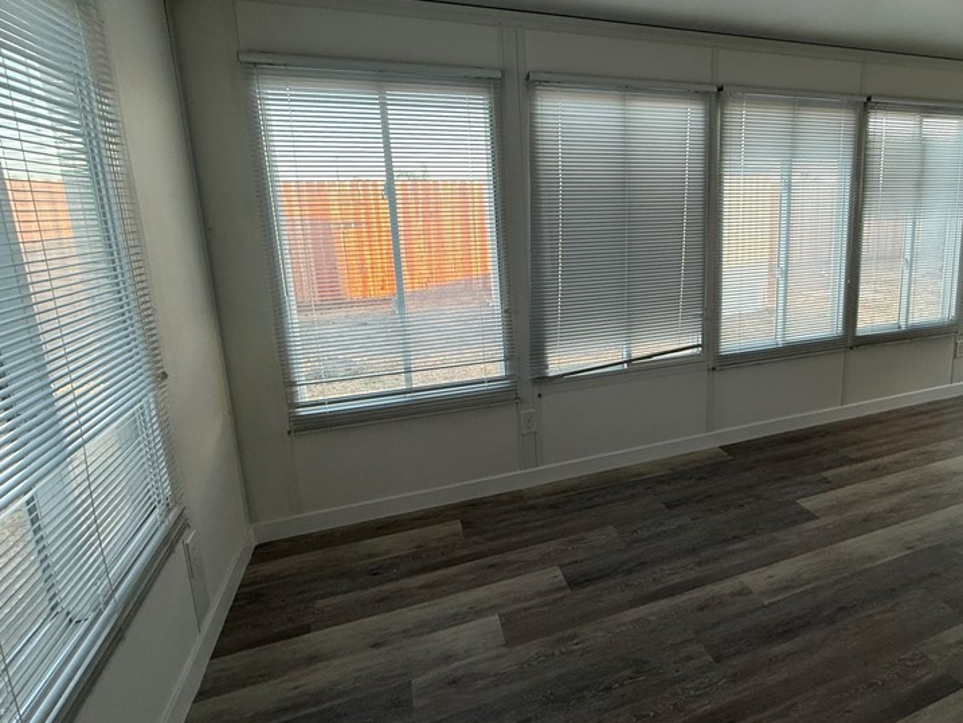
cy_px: 306
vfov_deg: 65.6
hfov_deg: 79.8
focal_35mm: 20
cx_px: 619
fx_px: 556
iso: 125
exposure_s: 1/120
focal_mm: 2.22
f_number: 2.2
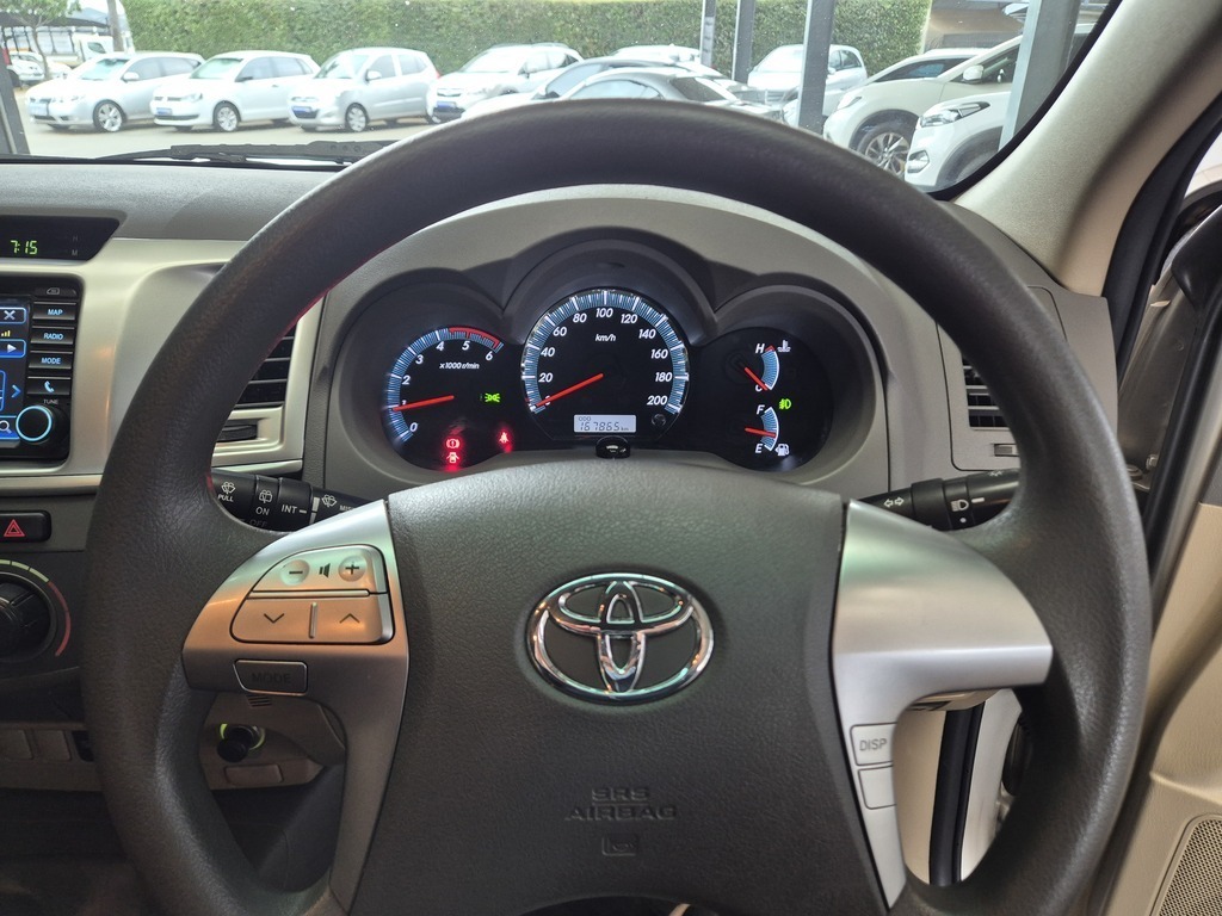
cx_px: 611
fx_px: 812
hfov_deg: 73.9
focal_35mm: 23
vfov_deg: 58.9
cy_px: 458
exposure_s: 1/62
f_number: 1.8
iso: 320
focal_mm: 5.4
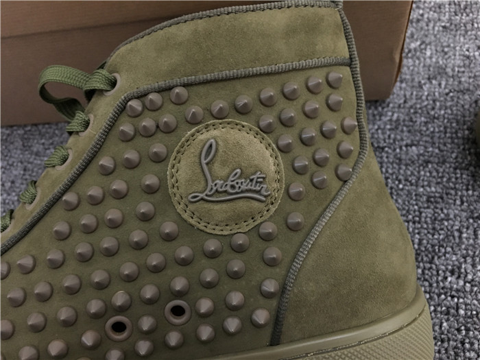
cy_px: 180
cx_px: 240
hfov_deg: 61.7
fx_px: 402
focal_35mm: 29
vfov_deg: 48.2
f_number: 2.2
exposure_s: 1/20
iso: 200
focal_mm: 4.15
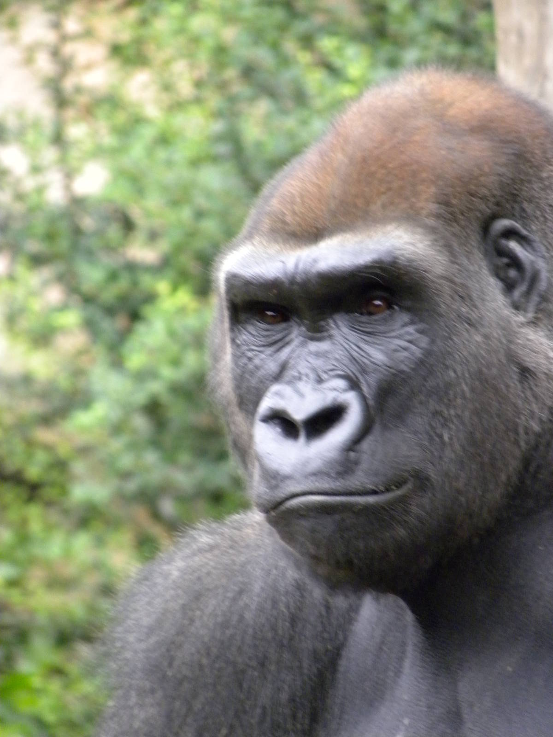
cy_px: 368
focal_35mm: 624
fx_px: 13291
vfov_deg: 3.2
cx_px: 276
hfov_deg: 2.4
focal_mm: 110.4
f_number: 5
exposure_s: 1/41.1
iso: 400
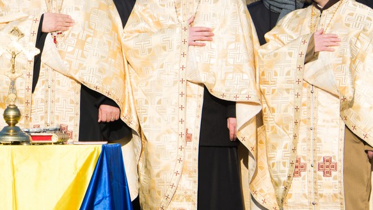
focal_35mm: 253
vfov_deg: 4.8
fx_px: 2502
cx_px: -10
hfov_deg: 8.5
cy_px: 20
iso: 100
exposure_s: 1/200
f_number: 7.1
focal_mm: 98
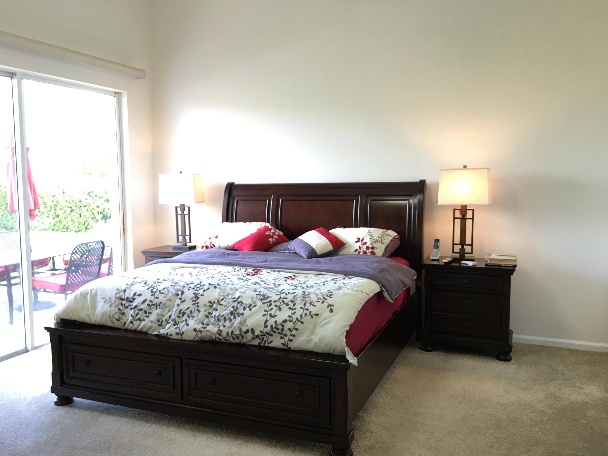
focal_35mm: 29
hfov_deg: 61.7
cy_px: 228
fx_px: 509
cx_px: 304
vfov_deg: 48.2
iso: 32
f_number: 2.2
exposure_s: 1/15
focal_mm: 4.15
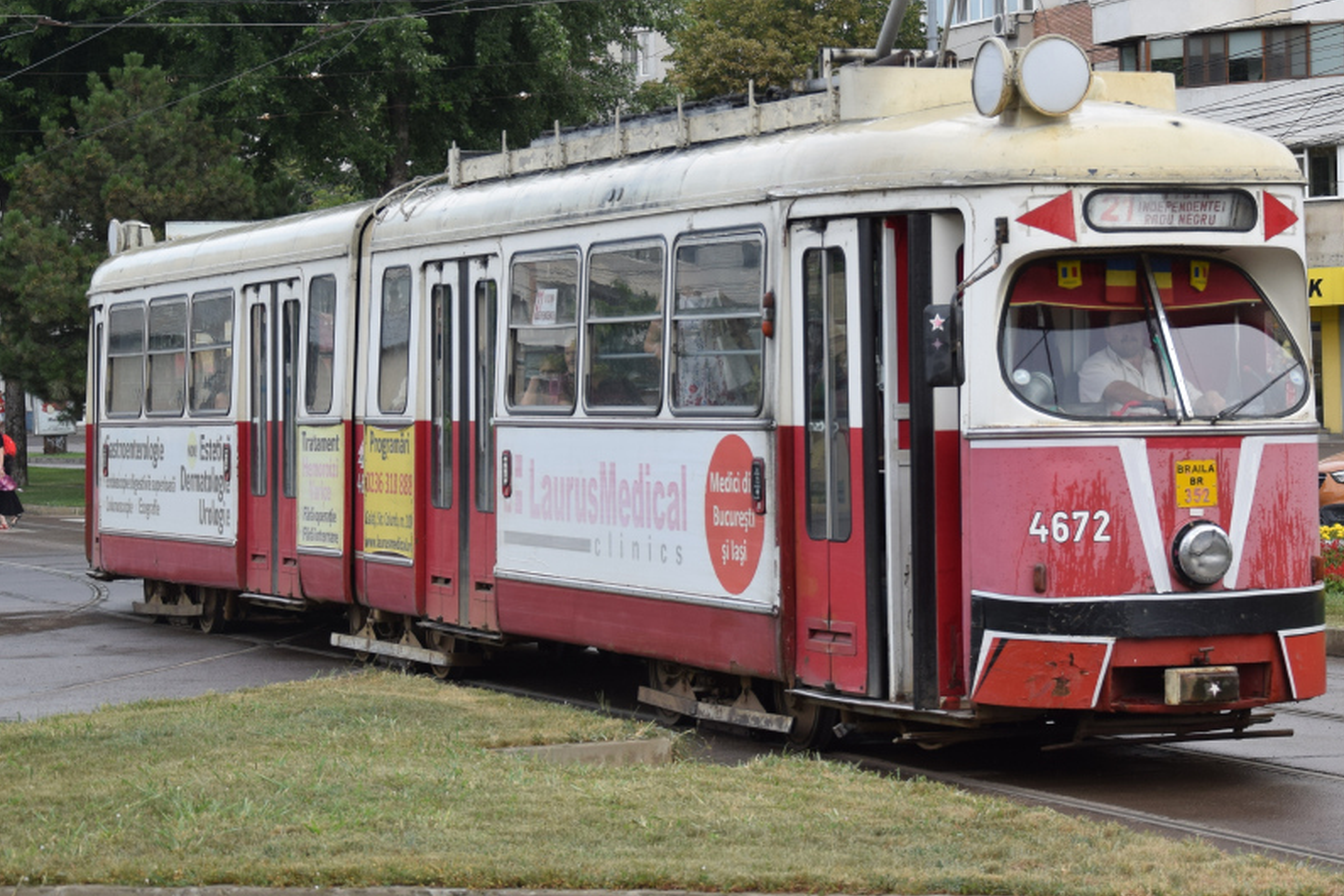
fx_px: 3845
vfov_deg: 13.2
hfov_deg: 19.8
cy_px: 182
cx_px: 864
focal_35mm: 103
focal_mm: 42
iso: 200
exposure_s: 1/400
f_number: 5.6
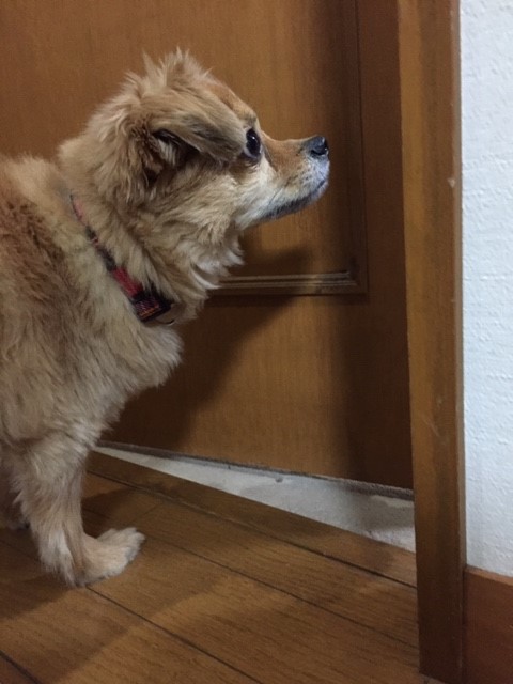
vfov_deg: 61.7
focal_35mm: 29
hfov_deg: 48.2
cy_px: 342
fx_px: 573
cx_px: 256
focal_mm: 4.15
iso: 320
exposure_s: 1/15
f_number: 2.2
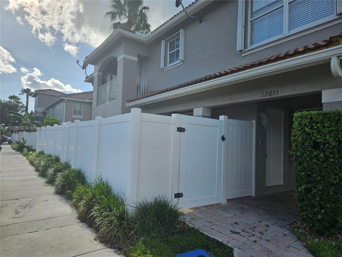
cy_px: 128
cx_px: 171
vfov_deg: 58.9
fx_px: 227
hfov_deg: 73.9
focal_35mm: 23
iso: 25
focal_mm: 5.4
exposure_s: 1/1844
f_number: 1.8
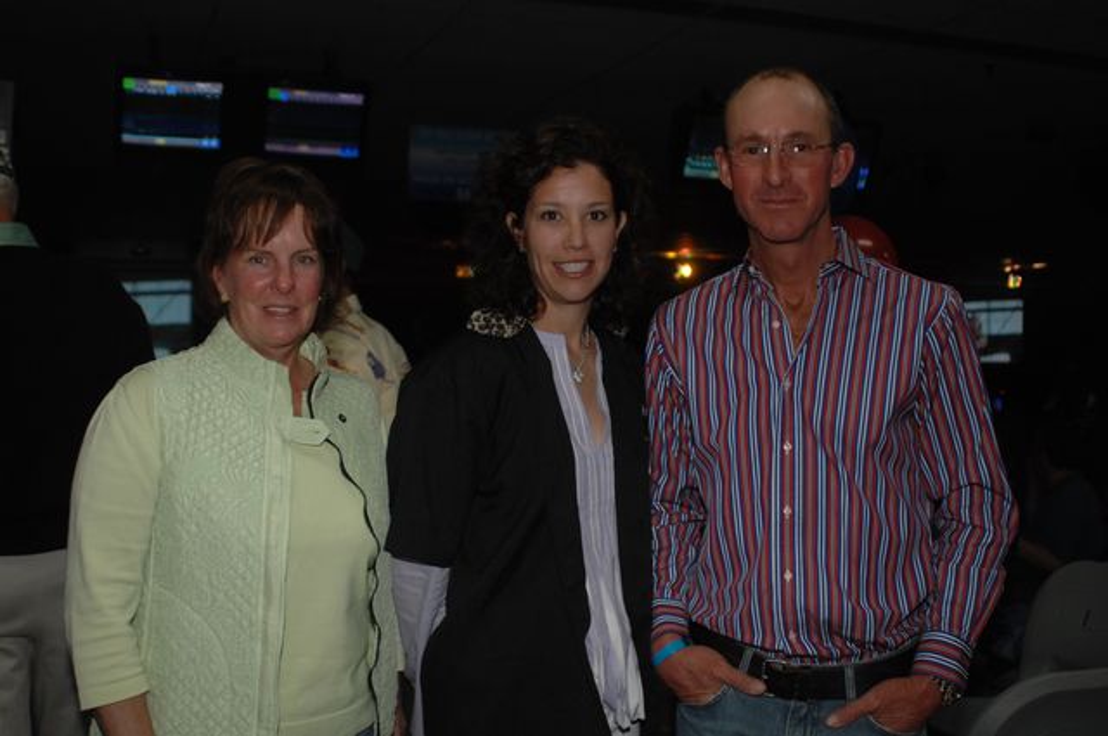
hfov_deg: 46.5
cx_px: 554
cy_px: 368
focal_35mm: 42
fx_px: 1291
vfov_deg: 31.8
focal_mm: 28
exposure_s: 1/125
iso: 400
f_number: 3.5
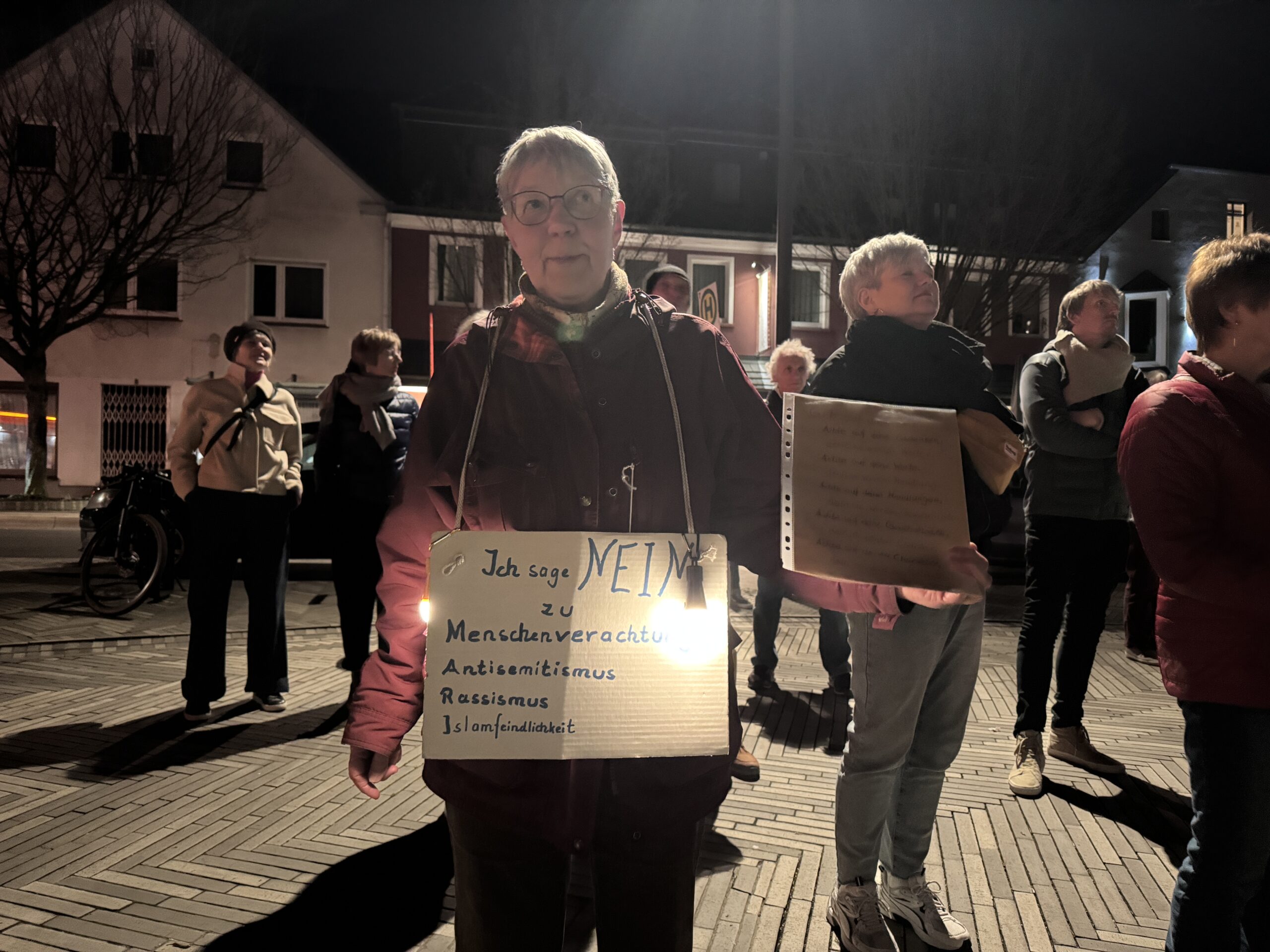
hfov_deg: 71.6
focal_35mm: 24
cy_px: 476
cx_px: 635
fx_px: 881
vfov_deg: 56.8
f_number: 1.78
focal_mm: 6.76
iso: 1600
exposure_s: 1/17
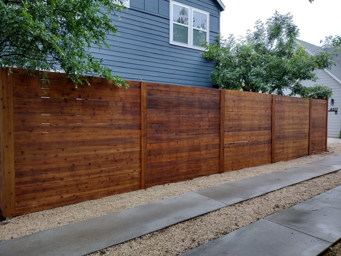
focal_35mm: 27
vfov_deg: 51.4
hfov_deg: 65.3
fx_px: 266
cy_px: 128
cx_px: 170
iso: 160
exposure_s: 1/120
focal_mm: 4.71
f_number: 1.7
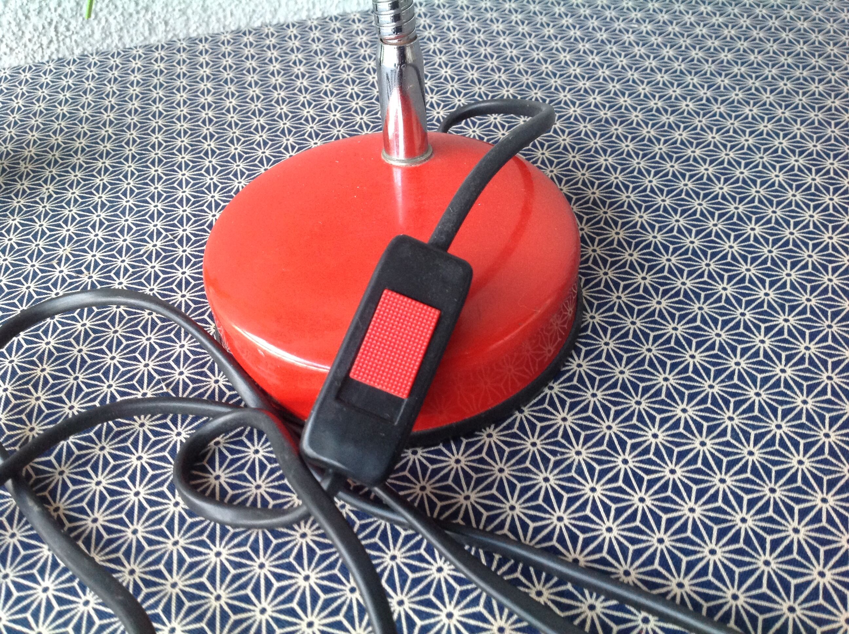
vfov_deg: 40.6
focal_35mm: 35
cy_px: 317
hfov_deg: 52.7
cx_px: 424
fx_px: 857
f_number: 2.4
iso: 200
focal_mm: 4.28
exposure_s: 1/15
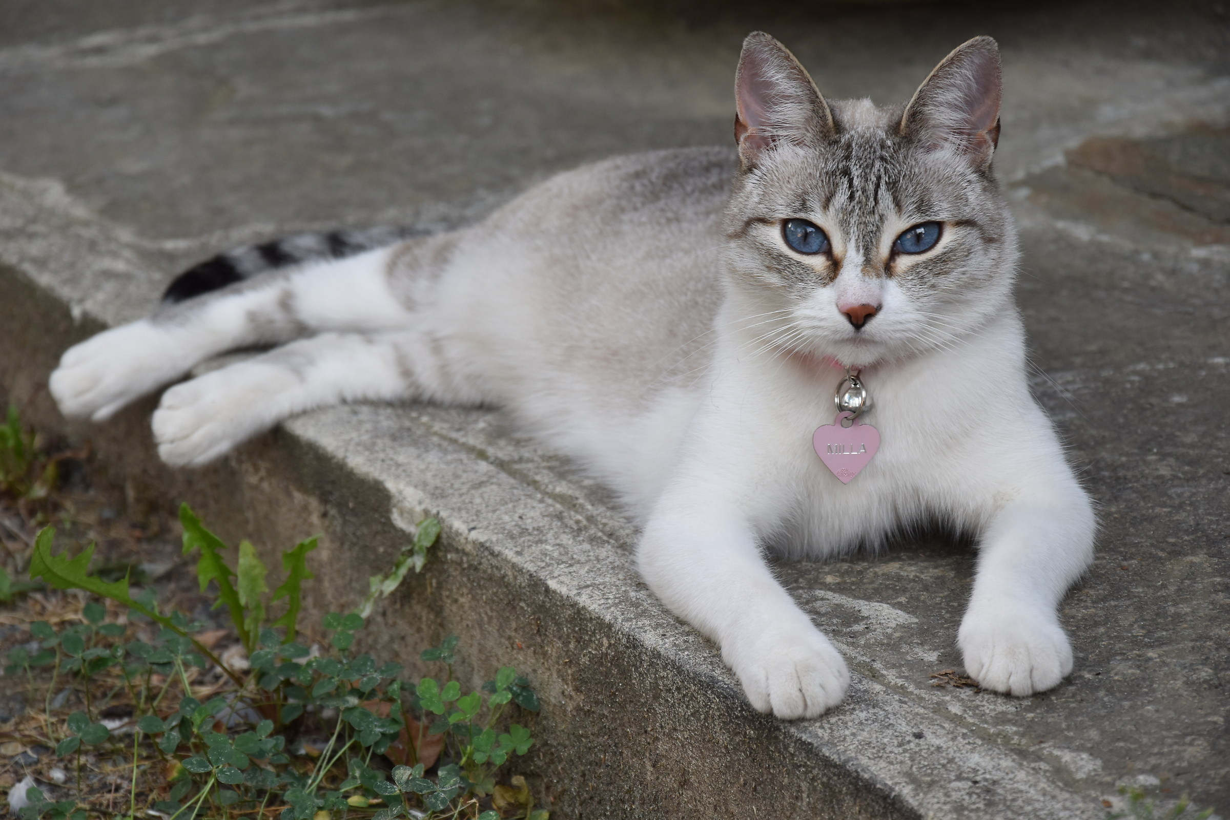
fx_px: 5382
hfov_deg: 13.0
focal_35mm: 158
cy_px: 410
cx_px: 615
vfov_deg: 8.7
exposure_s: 1/200
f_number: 7.1
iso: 400
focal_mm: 105
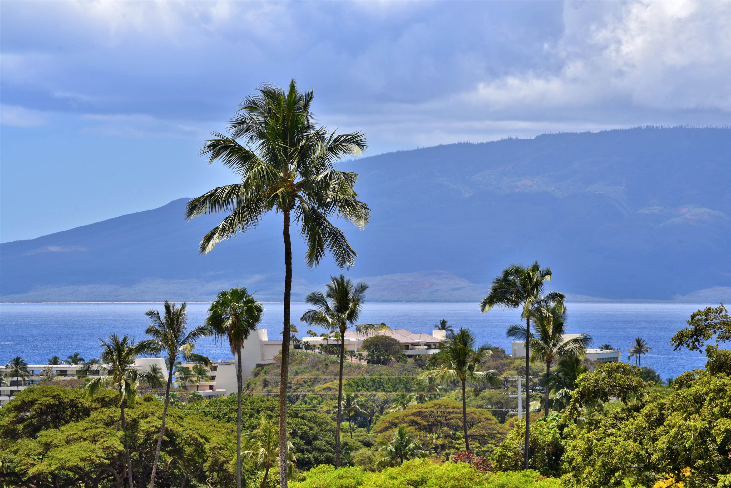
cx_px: 366
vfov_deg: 7.0
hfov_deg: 10.5
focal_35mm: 195
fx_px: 3960
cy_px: 244
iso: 80
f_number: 11
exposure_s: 1/200
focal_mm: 195
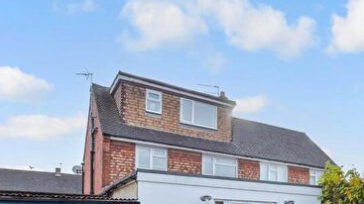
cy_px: 221
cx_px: 309
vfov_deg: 34.0
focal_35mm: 30
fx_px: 289
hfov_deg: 57.6
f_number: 8
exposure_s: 1/200
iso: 320
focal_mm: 10
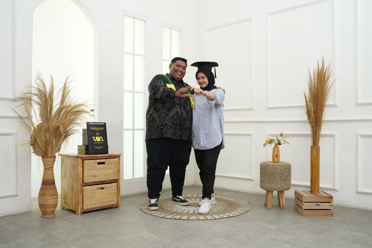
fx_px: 331
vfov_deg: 41.1
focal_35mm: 32
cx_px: 186
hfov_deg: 58.7
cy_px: 124
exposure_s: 1/100
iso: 800
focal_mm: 32
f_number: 6.3
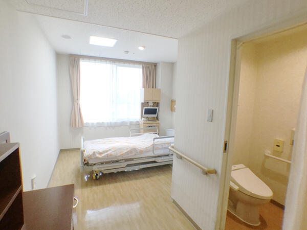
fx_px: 275
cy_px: 115
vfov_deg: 45.4
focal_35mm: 31
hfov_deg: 58.4
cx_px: 154
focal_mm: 3.3
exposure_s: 1/40
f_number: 2.4
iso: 25
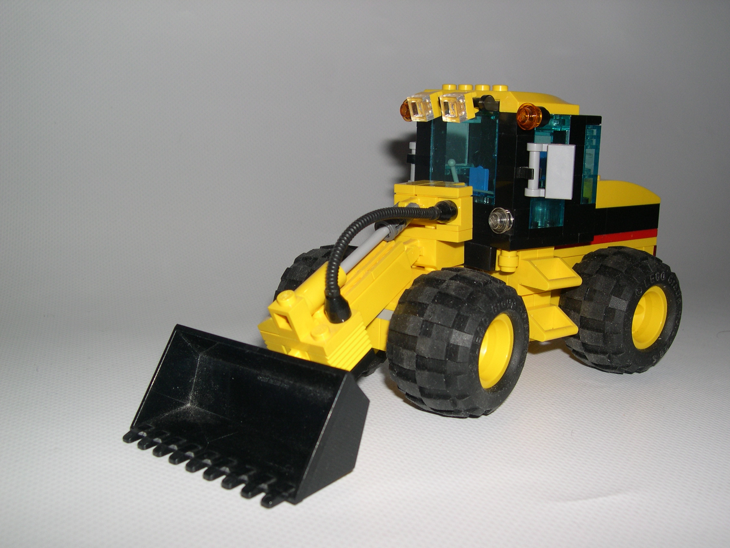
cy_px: 274
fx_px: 801
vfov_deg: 37.7
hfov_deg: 49.0
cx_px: 365
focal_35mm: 38
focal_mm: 8
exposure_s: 1/60
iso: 100
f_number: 7.6
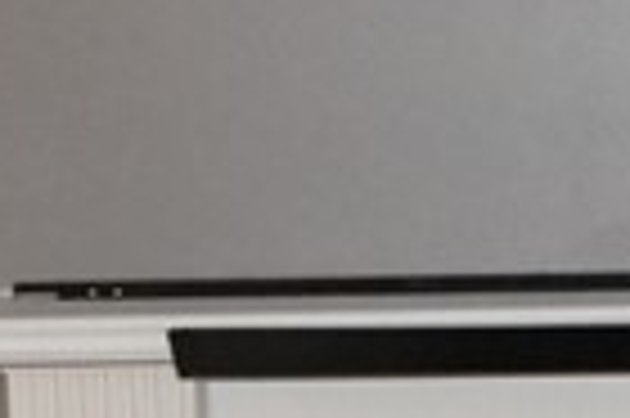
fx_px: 3671
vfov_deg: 6.4
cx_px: 801
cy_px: 643
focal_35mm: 210
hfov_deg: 9.6
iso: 3200
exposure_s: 1/60
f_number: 3.5
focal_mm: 18
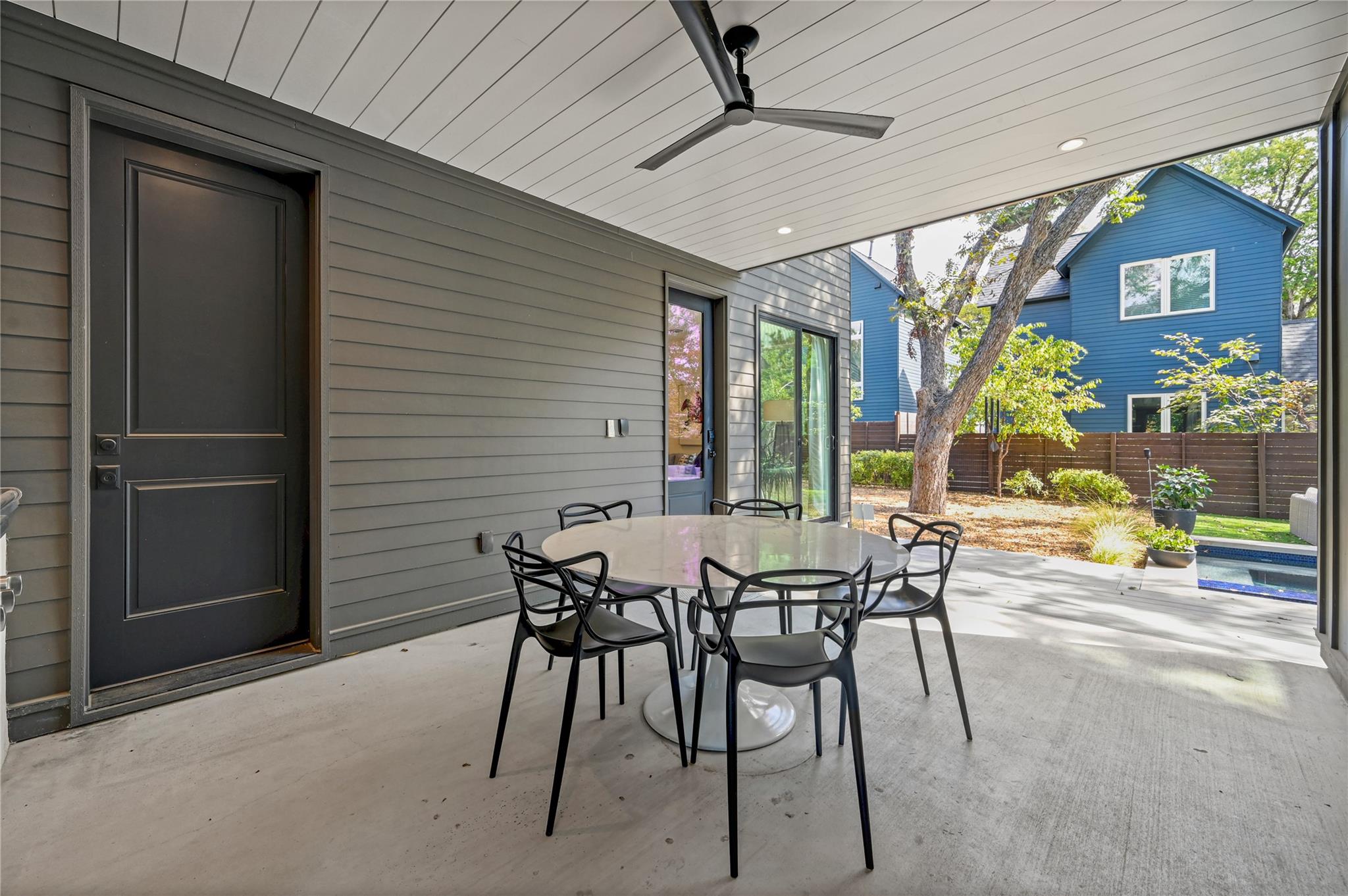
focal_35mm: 14
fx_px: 524
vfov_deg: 81.1
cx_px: 674
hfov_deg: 104.3
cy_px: 448
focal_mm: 14
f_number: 8
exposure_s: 1/15
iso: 1250
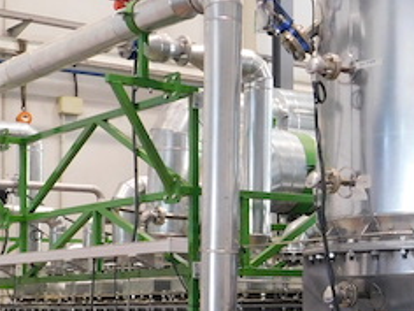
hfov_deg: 20.8
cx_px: 342
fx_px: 1112
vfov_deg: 15.7
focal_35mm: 93
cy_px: 269
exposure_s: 1/20
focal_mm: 5.3
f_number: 3.2
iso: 400
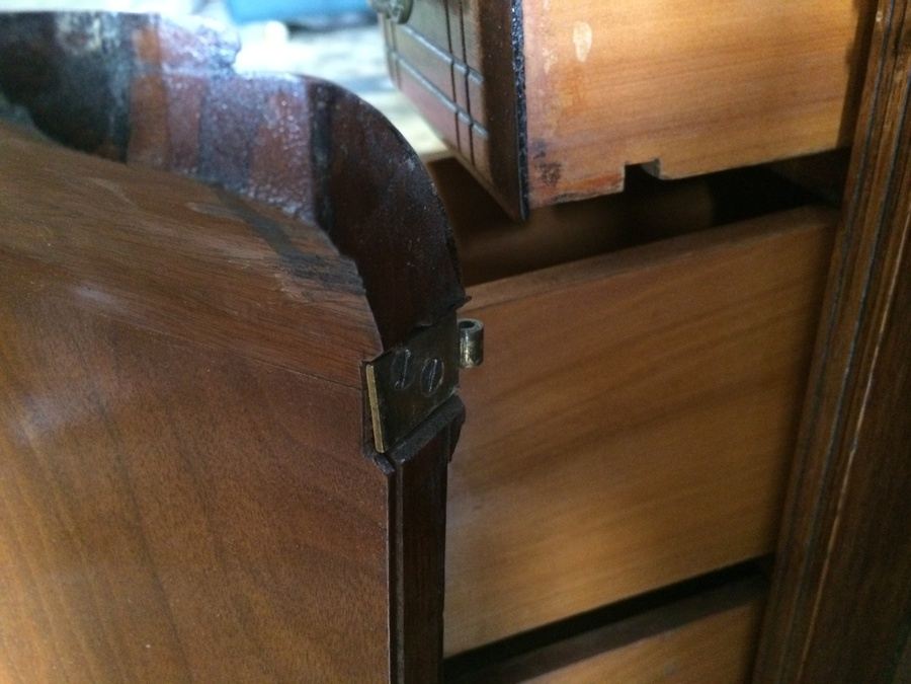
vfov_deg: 46.8
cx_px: 456
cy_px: 342
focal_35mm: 30
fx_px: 790
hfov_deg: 60.0
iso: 500
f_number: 2.2
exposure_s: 1/15
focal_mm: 4.12
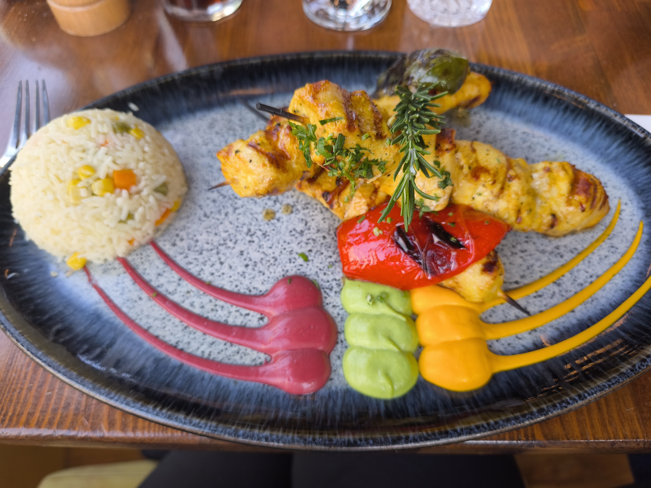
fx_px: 433
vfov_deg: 58.9
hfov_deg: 73.9
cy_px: 244
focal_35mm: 23
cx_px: 326
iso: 80
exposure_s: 1/100
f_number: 1.6
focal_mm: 6.57
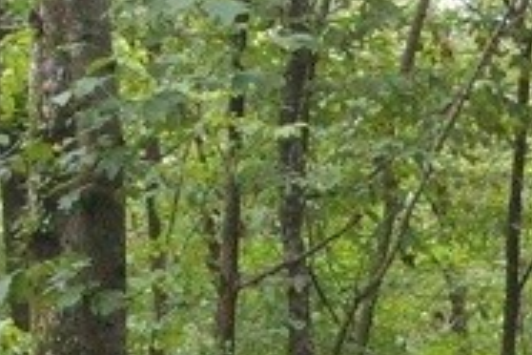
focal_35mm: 413
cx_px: 804
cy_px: 621
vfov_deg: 3.3
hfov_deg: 5.0
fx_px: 6104
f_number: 6.7
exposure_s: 1/125
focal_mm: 45
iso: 1600
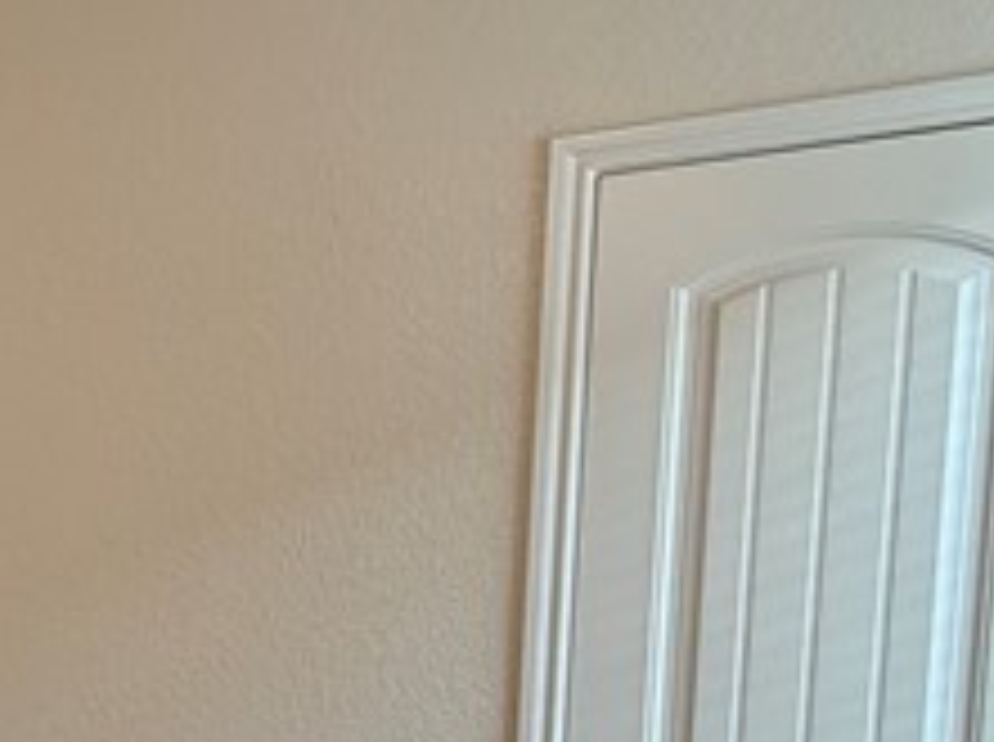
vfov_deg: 21.5
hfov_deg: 23.9
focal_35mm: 65
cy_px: 791
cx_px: -477
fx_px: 1863
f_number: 2.2
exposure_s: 1/120
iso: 160
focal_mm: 2.22
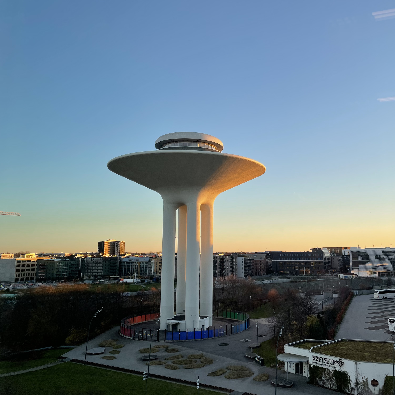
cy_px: 198
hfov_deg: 51.7
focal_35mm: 31
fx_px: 400
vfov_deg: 52.5
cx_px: 257
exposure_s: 1/450
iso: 32
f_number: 1.6
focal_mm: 4.2
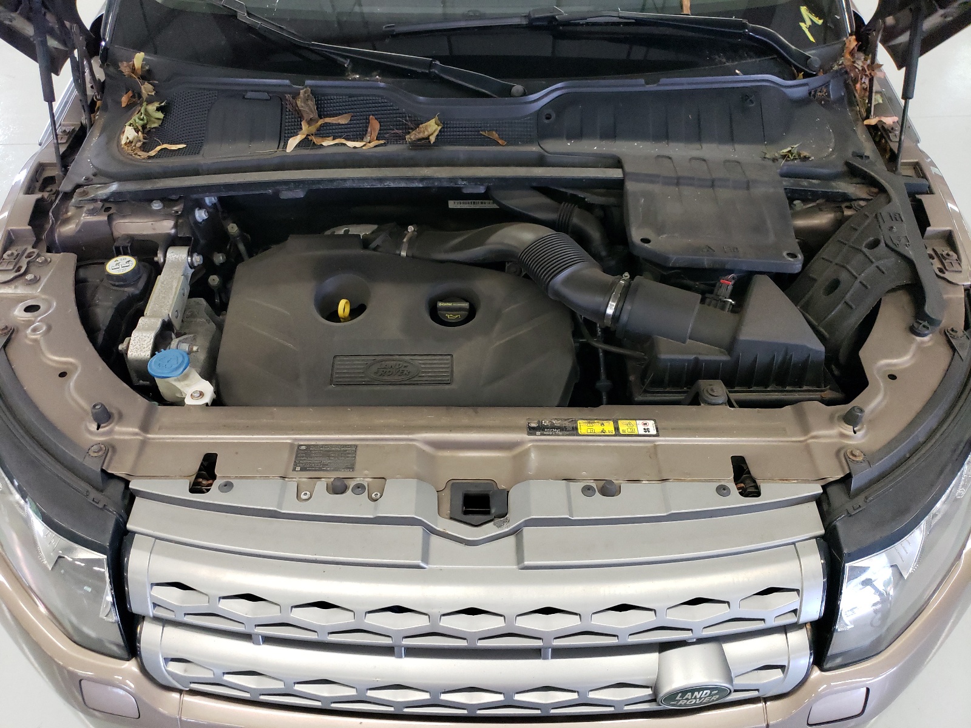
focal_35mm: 26
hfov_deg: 67.3
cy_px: 364
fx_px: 729
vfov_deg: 53.1
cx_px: 486
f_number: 1.5
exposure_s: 1/60.2
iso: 310
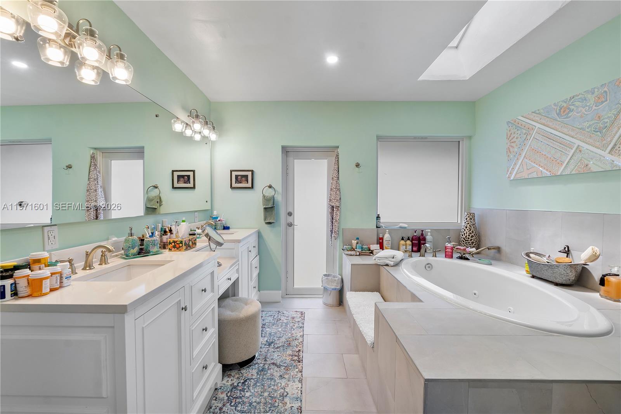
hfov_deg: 100.4
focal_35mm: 15
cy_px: 207
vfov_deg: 77.3
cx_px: 310
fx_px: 259
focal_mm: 10
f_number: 11
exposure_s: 1/15
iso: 160
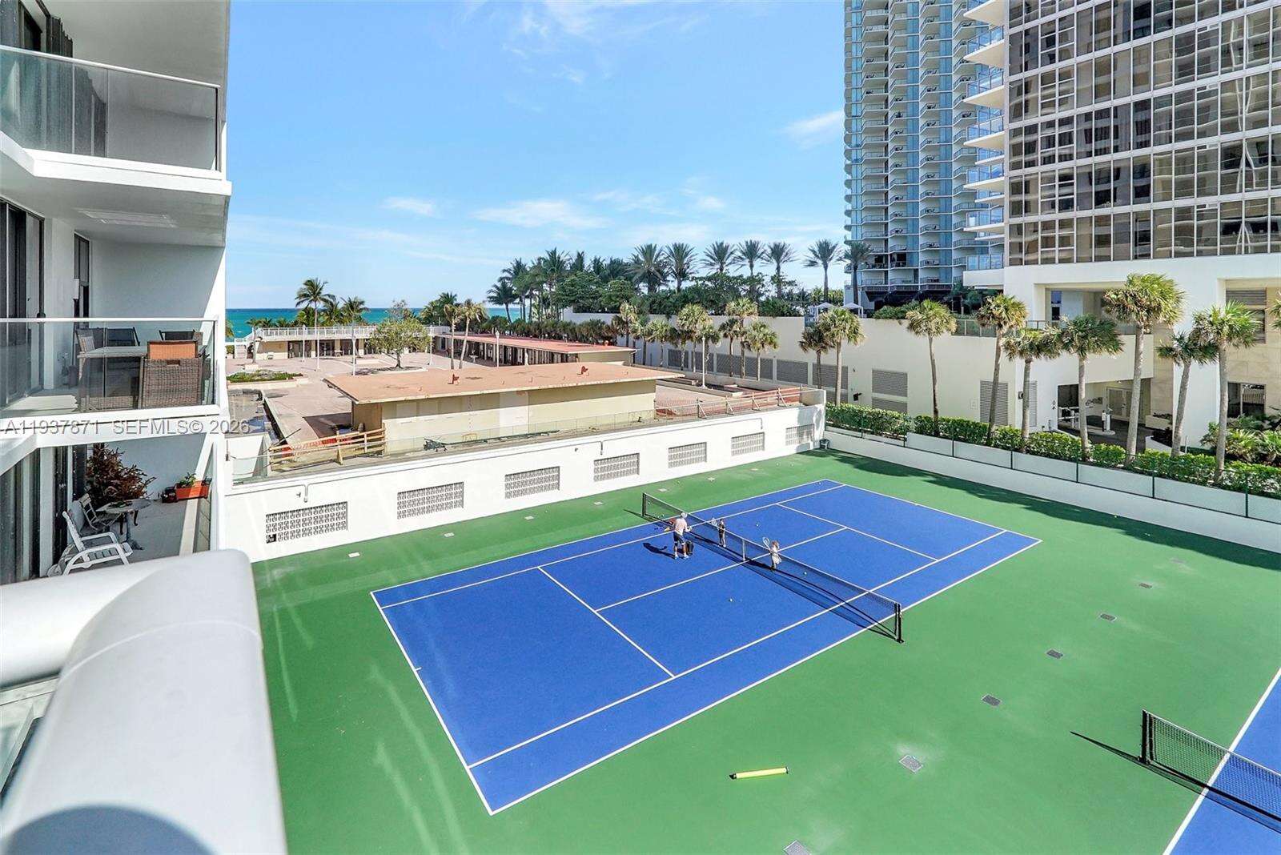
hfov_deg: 96.7
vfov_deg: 73.8
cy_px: 428
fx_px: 570
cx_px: 640
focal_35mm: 16
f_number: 13
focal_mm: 16
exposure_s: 1/320
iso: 640
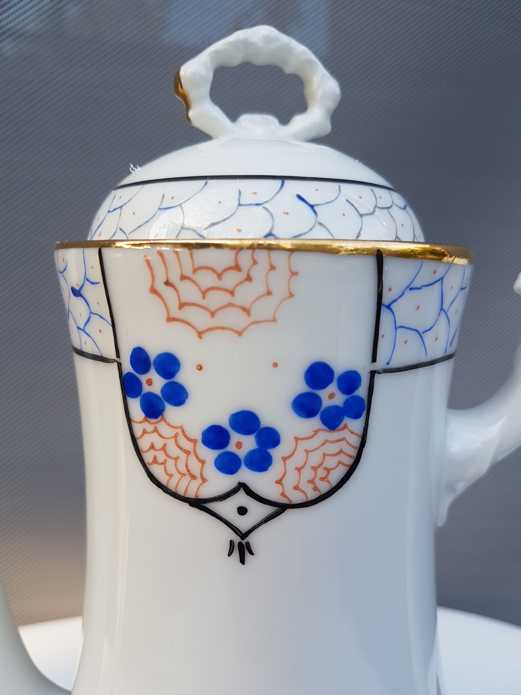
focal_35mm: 26
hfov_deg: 53.1
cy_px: 348
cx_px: 260
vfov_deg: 67.3
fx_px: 522
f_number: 1.7
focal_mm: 4.2
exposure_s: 1/191
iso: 40
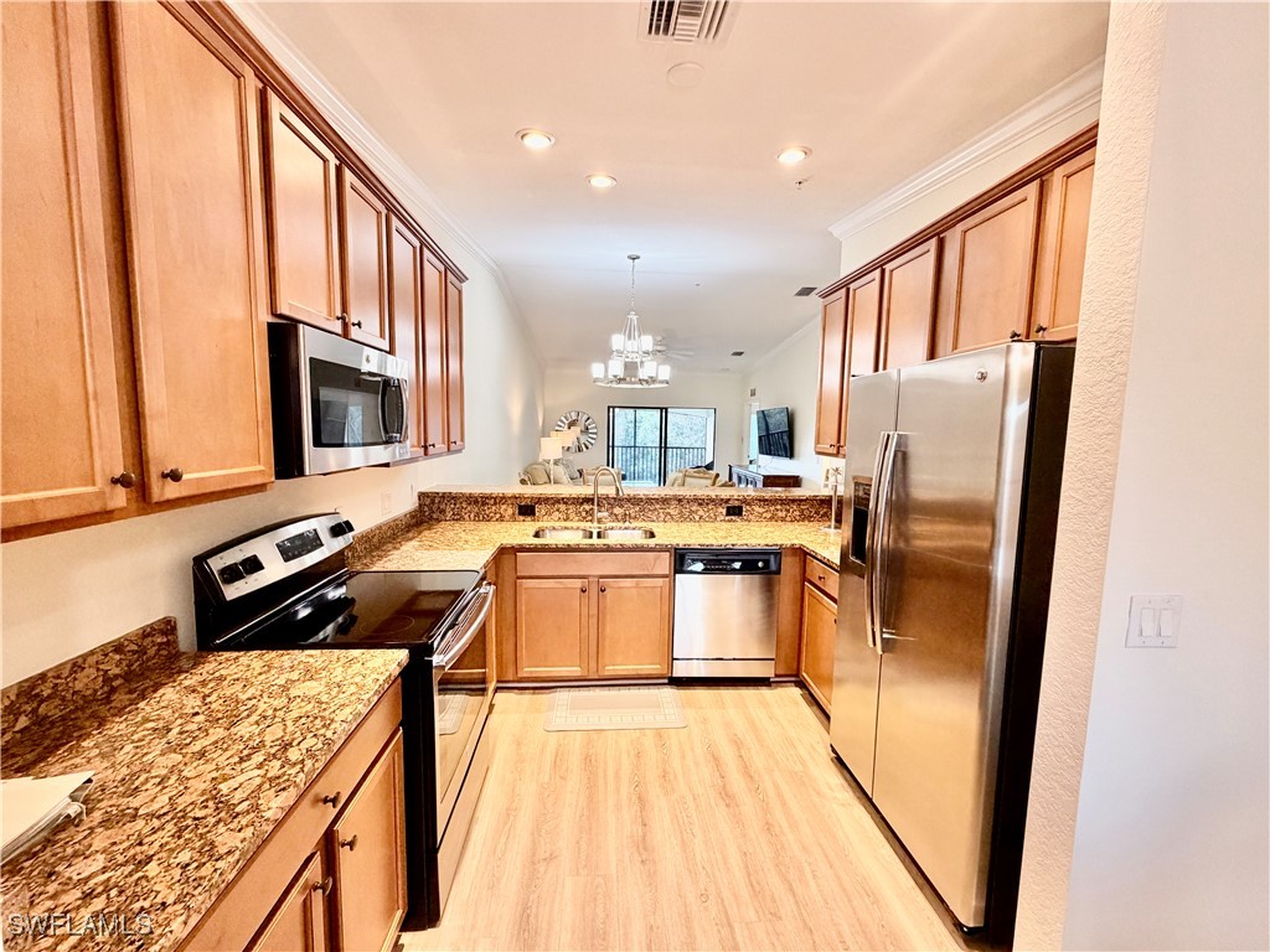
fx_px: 514
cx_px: 635
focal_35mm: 14
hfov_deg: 102.1
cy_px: 476
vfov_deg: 85.7
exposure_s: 1/60
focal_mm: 2.22
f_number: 2.2
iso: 200
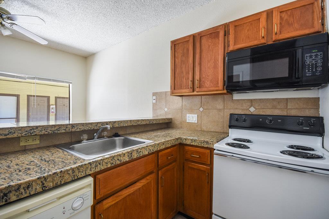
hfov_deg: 100.4
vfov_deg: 77.3
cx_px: 164
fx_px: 137
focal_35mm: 15
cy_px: 110
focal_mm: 10
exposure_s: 1/15
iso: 800
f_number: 8
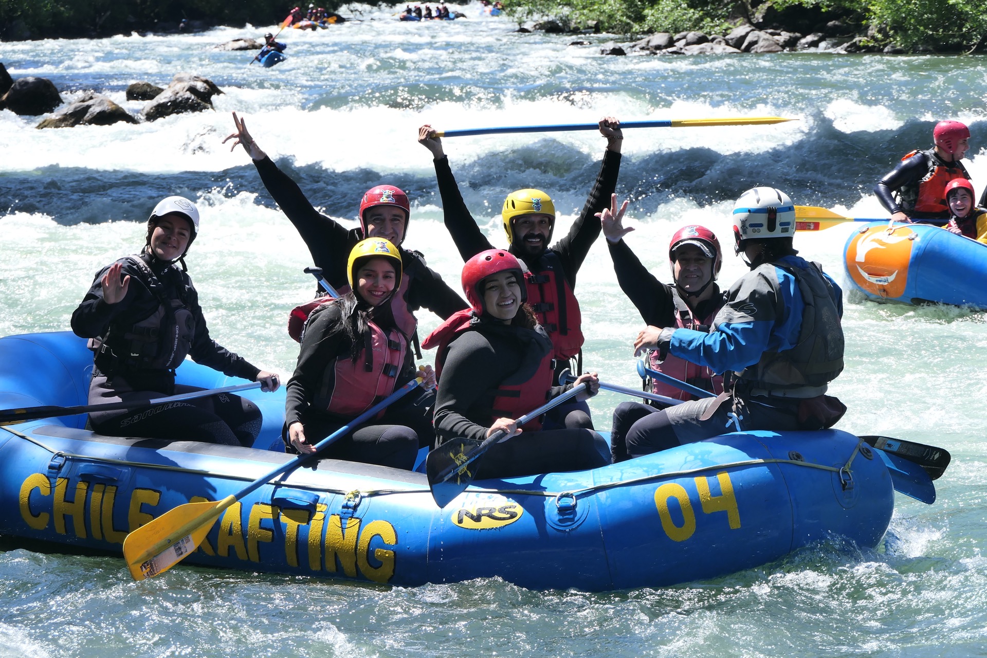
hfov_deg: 13.6
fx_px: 4140
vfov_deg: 9.1
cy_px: 329
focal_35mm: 151
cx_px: 494
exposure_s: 1/400
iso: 200
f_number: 5.6
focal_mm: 55.6
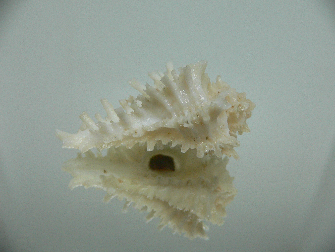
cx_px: 168
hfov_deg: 52.6
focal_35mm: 35
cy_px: 126
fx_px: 339
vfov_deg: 40.7
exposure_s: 1/60
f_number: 2.8
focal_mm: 4.6
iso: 200
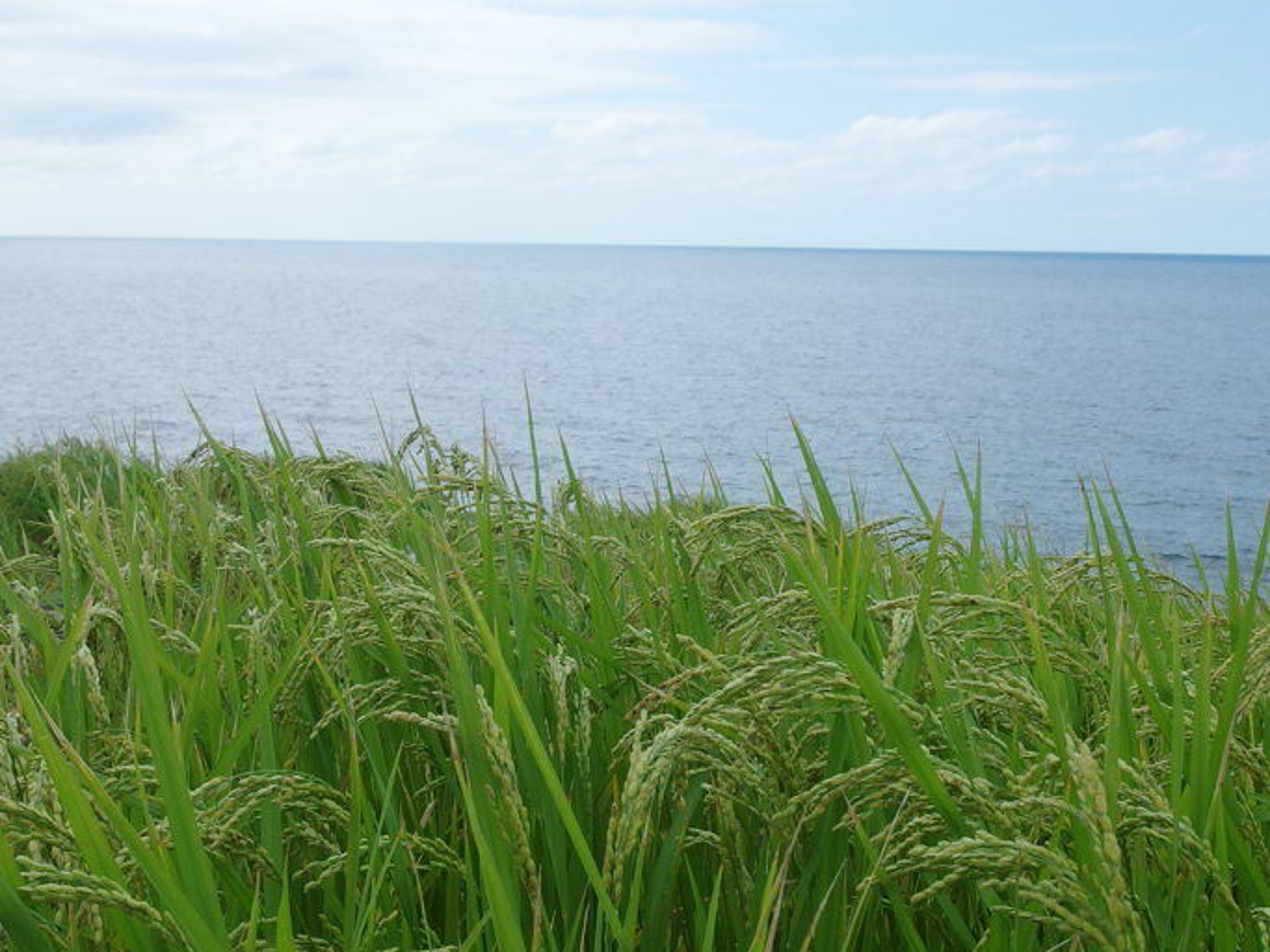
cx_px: 595
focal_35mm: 42
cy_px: 668
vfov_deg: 33.9
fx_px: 1541
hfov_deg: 44.8
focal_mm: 6
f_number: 4
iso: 200
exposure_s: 1/1000
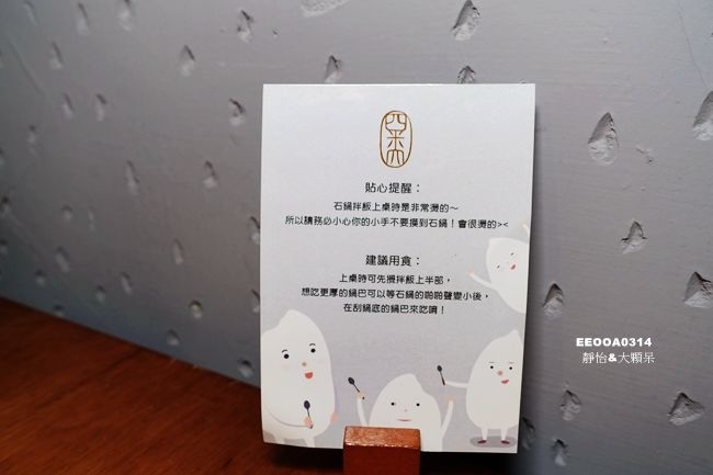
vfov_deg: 44.9
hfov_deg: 63.7
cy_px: 238
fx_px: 574
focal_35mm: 29
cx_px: 356
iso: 125
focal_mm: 10.6
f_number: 2.8
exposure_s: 1/60
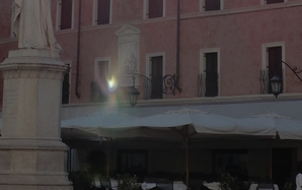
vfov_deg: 10.3
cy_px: -56
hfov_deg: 16.7
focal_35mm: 125
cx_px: 149
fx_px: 1030
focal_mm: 11.3
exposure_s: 1/2000
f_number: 3.4
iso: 160
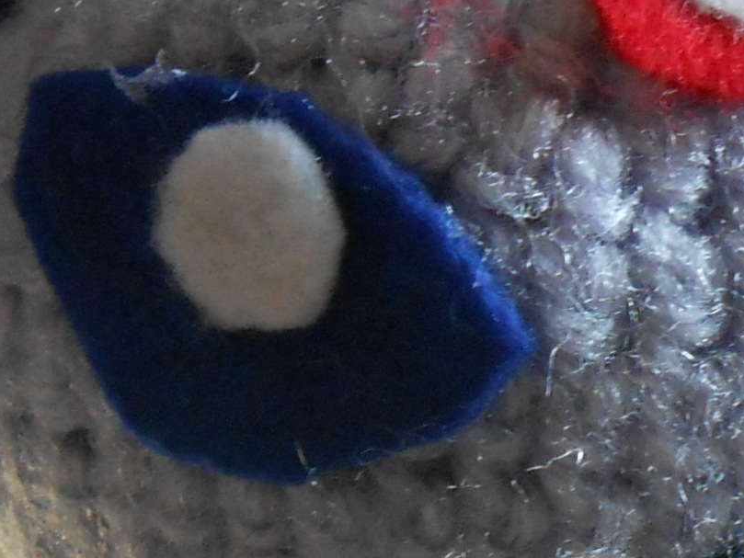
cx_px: 718
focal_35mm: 121
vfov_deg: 12.2
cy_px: 345
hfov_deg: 16.0
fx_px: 2601
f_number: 3.8
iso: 320
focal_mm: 5.3
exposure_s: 1/30
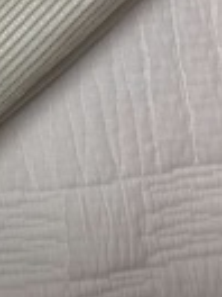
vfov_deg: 13.2
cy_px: -202
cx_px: -363
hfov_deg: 9.3
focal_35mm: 137
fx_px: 1171
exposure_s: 1/50
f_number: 1.8
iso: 50
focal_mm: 3.99
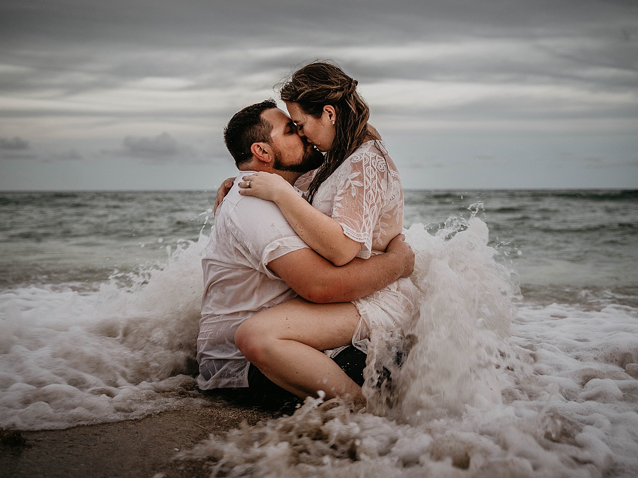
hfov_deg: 46.8
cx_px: 318
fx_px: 737
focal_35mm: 40
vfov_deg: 35.9
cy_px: 242
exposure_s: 1/200
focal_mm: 36
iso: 800
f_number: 2.8
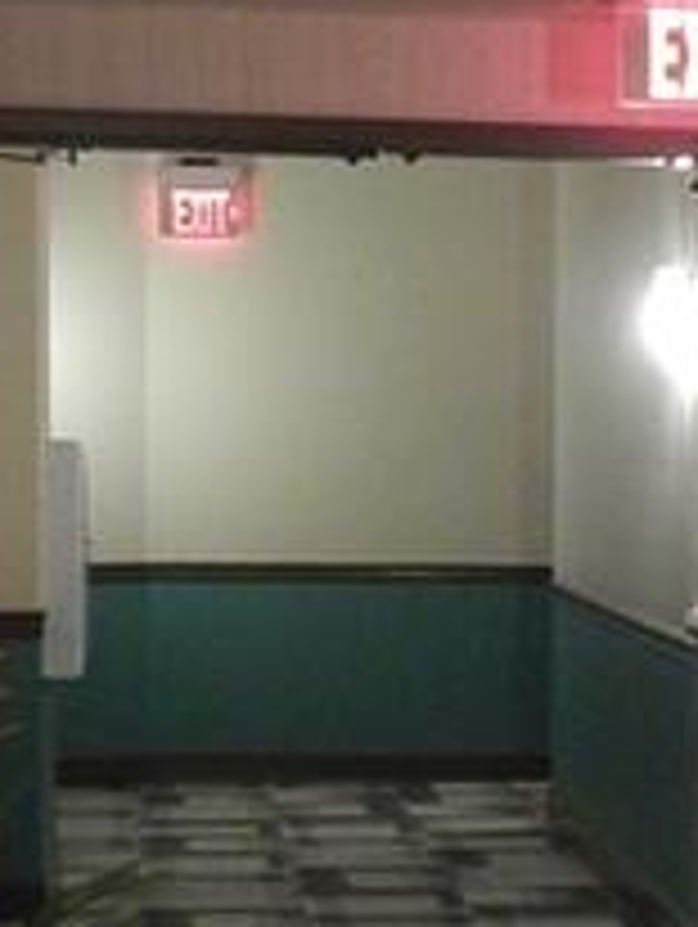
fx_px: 3434
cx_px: 725
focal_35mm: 128
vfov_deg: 15.2
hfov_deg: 11.5
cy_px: 855
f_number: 3
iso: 400
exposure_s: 1/25
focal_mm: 4
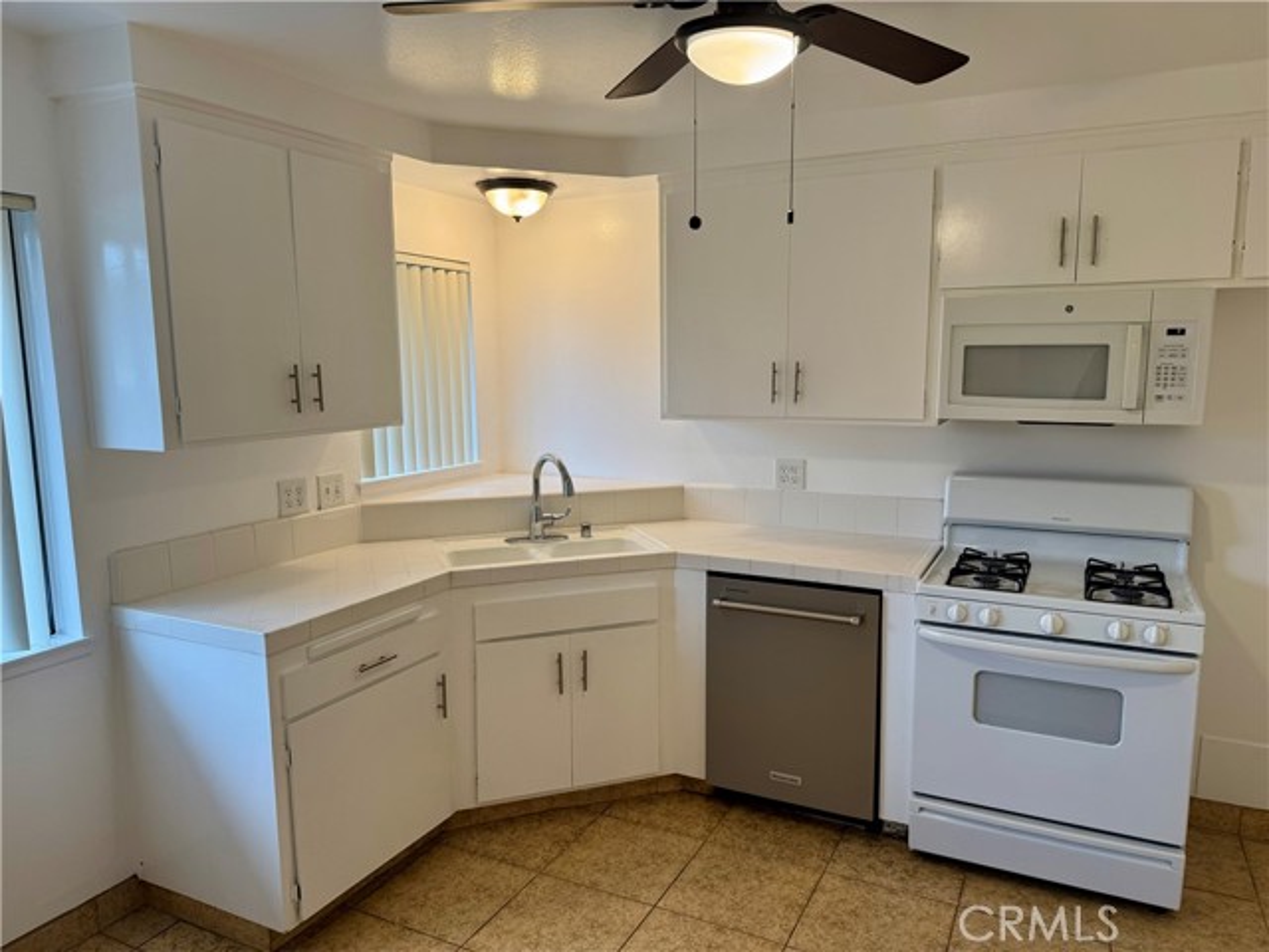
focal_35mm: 24
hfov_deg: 71.6
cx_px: 634
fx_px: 880
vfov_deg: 56.8
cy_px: 476
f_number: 1.78
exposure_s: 1/120
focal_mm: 6.76
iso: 80
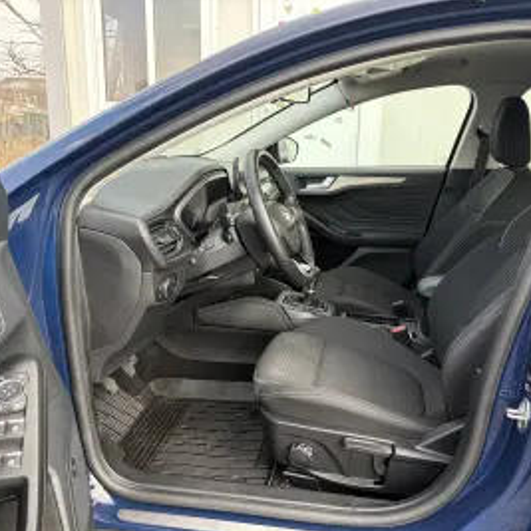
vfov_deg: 52.5
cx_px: 302
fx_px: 538
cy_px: 266
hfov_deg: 52.4
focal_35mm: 31
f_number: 1.6
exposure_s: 1/236
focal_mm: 5.96
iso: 50
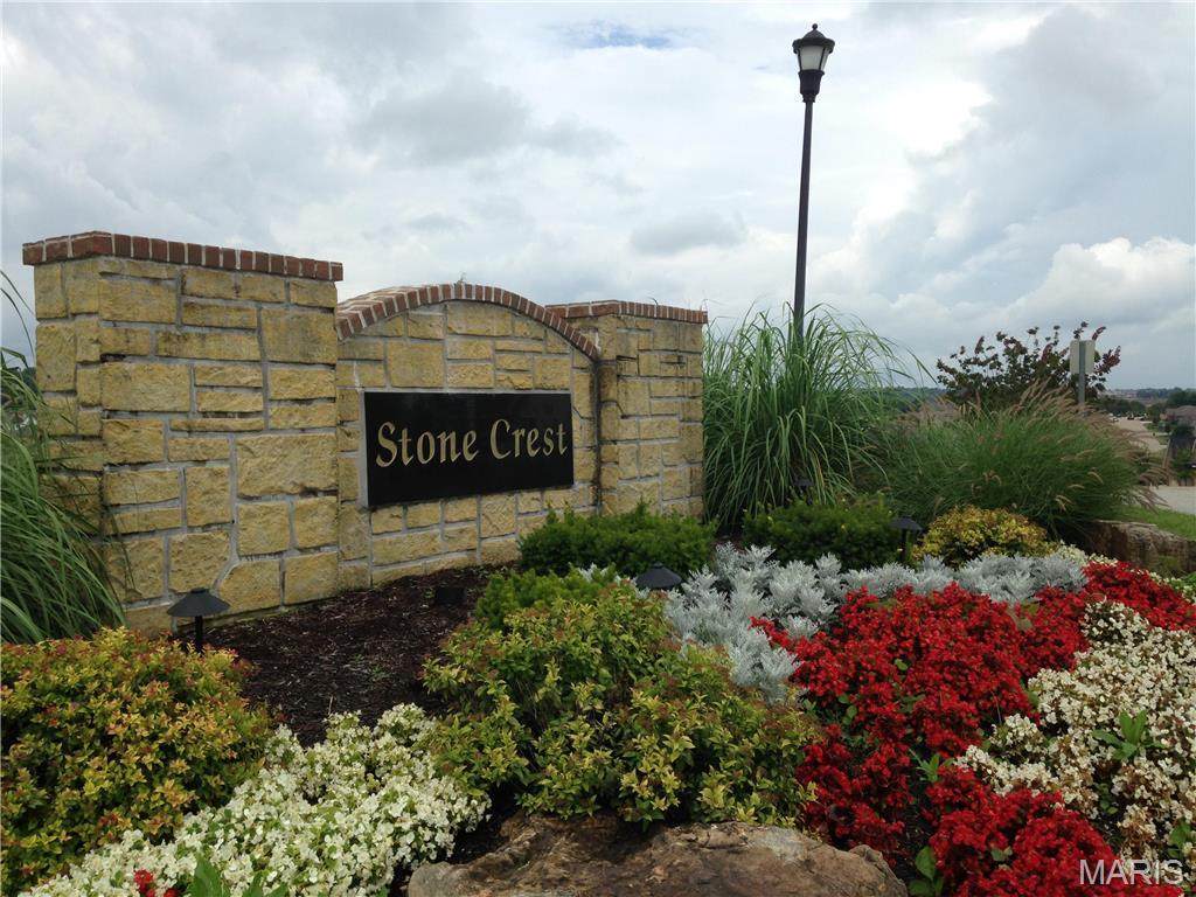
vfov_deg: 42.9
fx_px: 1140
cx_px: 598
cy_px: 448
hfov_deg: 55.4
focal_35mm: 33
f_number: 2.4
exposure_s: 1/1695
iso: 50
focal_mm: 4.12
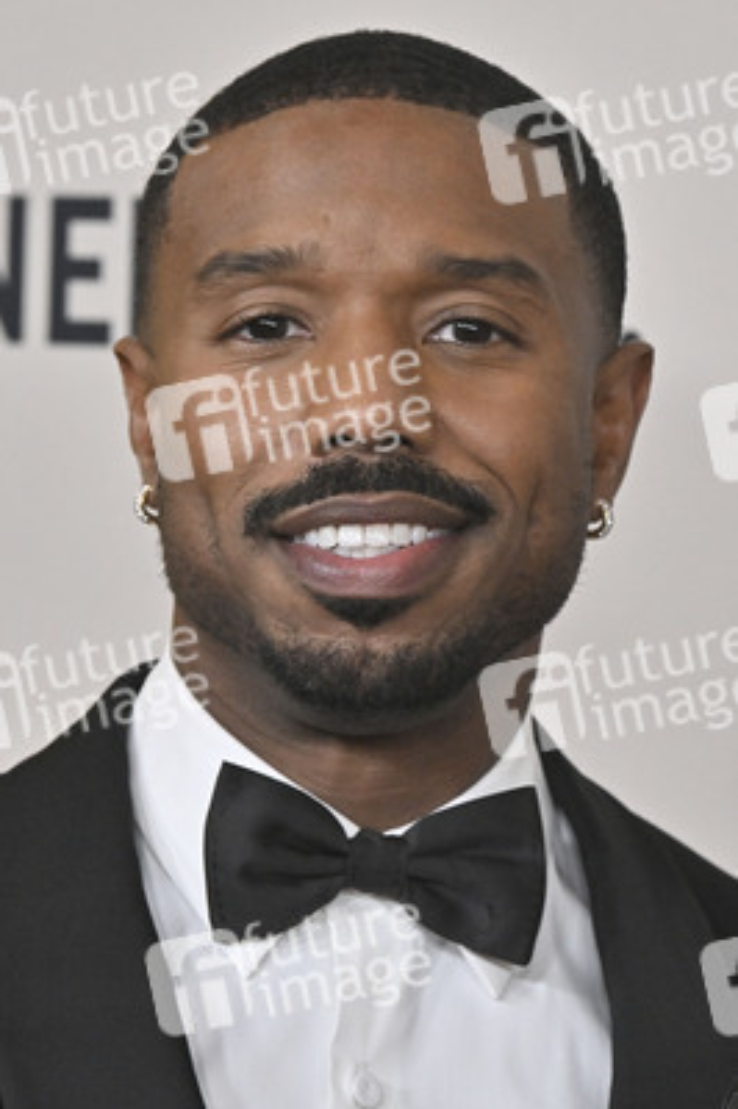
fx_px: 6930
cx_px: 369
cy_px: 554
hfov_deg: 6.1
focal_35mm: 225
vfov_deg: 9.2
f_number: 5.6
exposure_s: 1/320
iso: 2000
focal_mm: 150
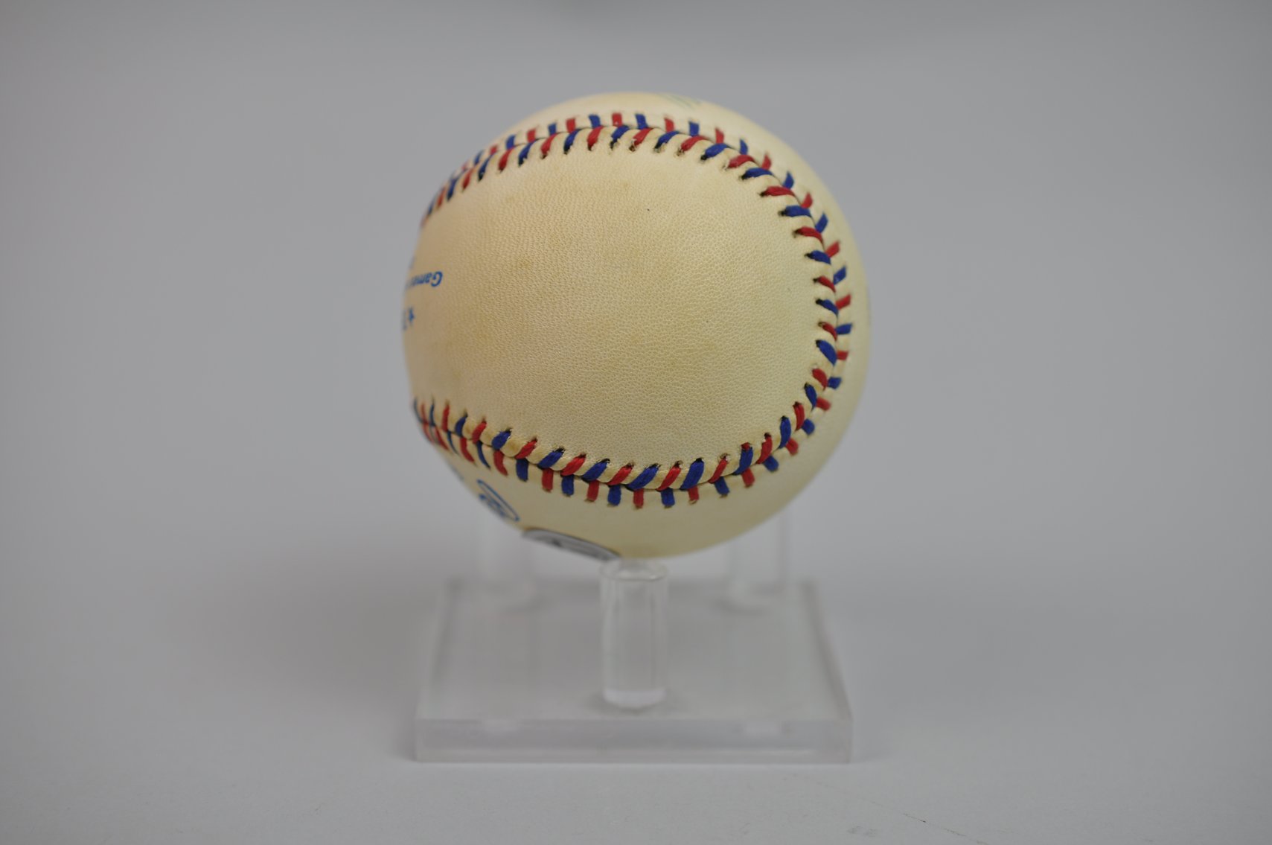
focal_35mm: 60
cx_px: 636
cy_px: 422
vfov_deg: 22.6
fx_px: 2117
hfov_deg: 33.4
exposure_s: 1/60
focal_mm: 40
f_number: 4
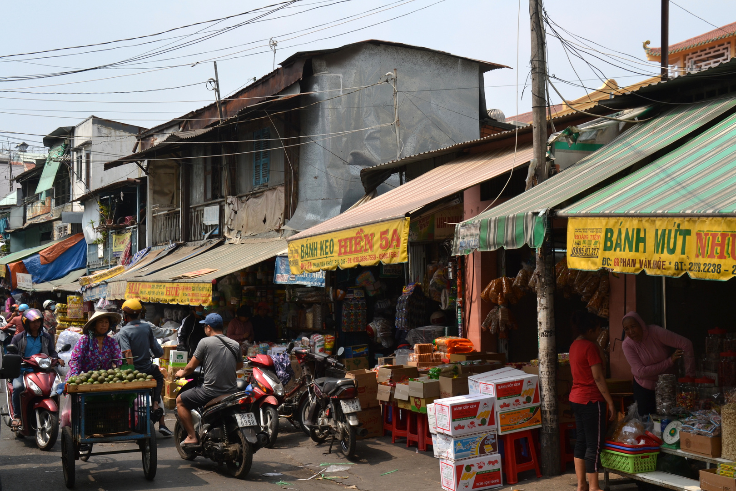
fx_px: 981
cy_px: 246
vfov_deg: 28.1
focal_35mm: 48
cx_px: 368
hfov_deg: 41.1
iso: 100
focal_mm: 32
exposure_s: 1/250
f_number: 8
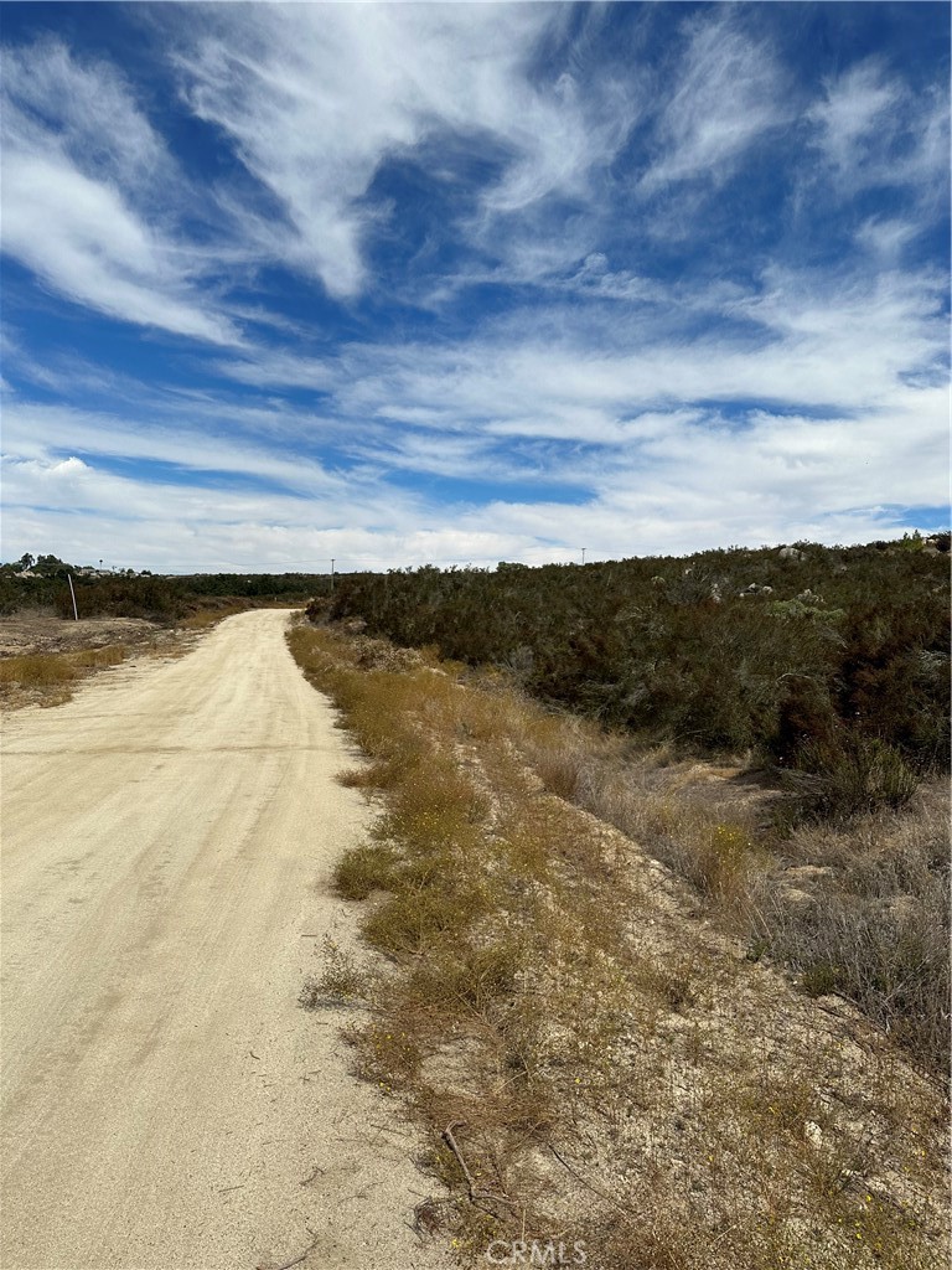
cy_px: 635
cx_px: 476
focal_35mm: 24
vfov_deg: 71.6
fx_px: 880
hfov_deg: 56.8
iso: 80
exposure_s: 1/8197
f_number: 1.78
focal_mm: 6.86
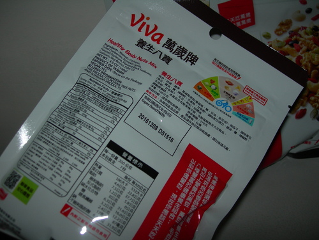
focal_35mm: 38
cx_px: 160
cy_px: 120
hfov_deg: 49.0
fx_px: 350
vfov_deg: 37.7
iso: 50
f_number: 2.8
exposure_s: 1/60.1
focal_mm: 7.8
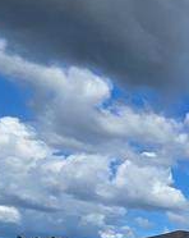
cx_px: 536
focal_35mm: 70
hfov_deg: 12.3
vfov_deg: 24.5
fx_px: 491
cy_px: 288
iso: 50
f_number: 2.2
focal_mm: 2.2
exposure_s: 1/3229
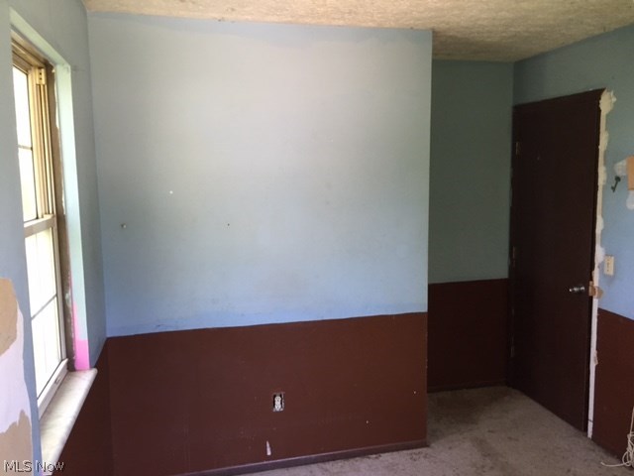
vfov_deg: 48.2
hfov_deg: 61.7
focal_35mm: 29
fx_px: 531
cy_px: 238
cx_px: 317
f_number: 2.2
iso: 125
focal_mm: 4.15
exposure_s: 1/30
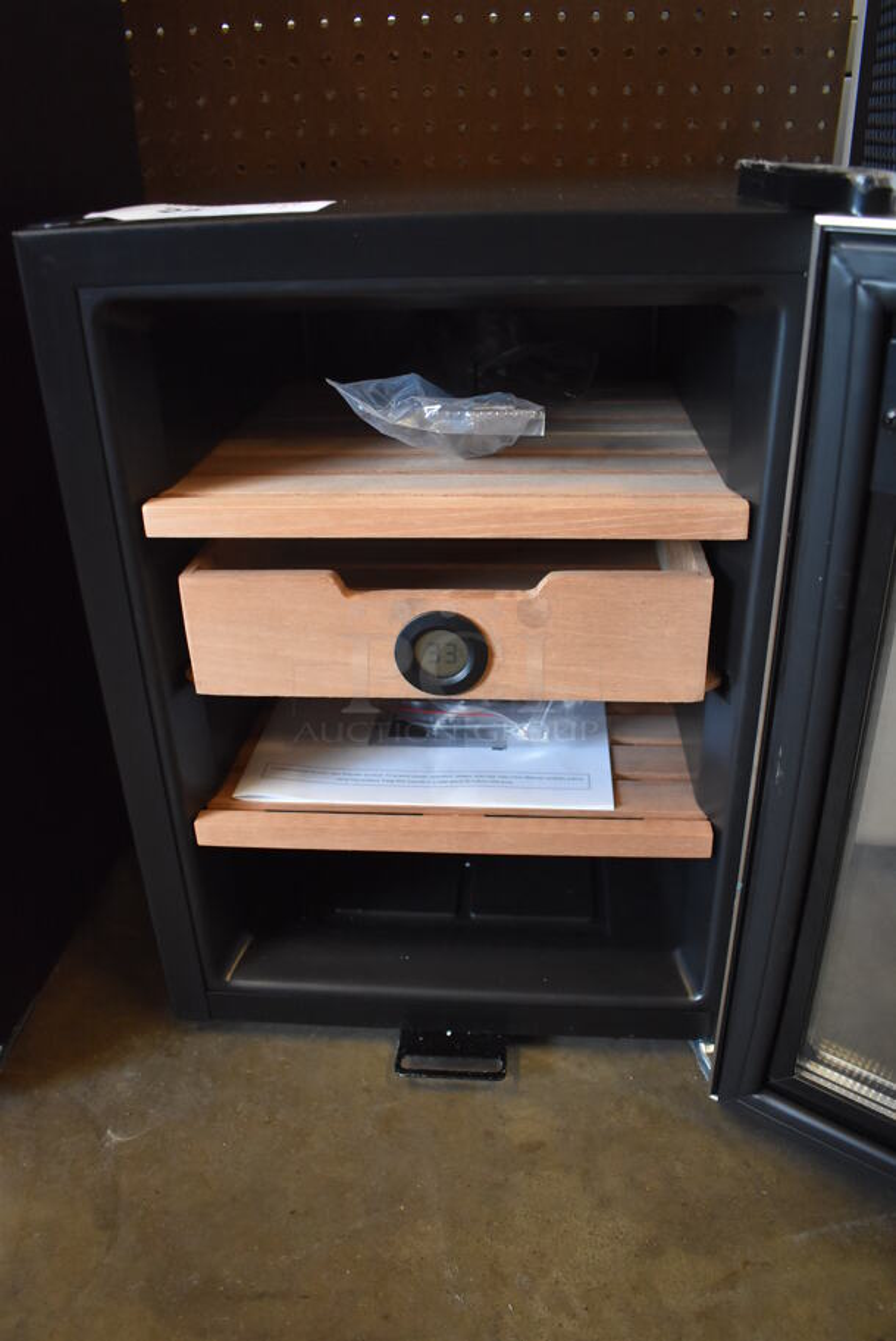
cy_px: 670
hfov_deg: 48.0
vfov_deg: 67.3
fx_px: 1006
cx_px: 448
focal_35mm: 27
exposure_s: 1/125
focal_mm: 18
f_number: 3.5
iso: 2000
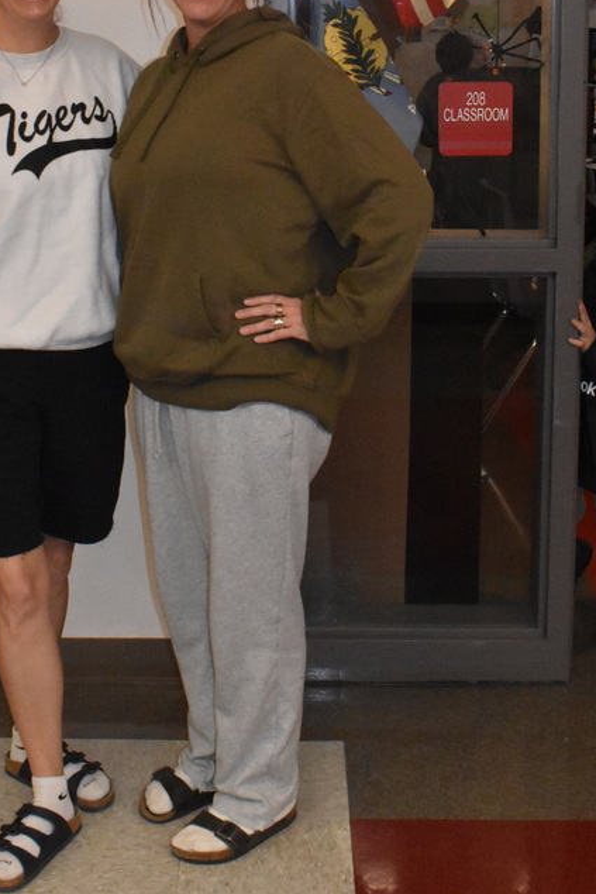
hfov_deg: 21.5
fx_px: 1564
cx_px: 198
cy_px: 185
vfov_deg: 31.1
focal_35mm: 63
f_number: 16
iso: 6400
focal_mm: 26
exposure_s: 1/60
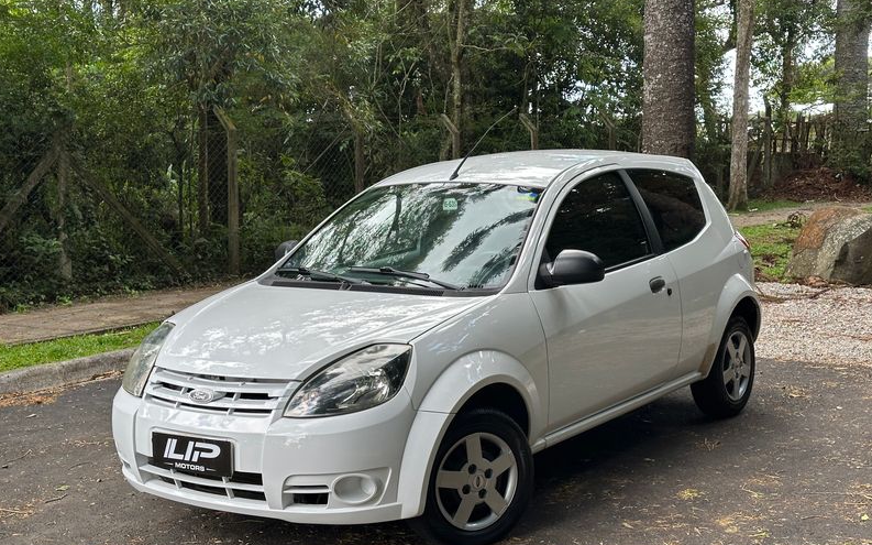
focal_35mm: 52
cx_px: 428
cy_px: 326
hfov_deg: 38.9
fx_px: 1235
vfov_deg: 24.8
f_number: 1.78
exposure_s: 1/262
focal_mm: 6.86
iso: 64
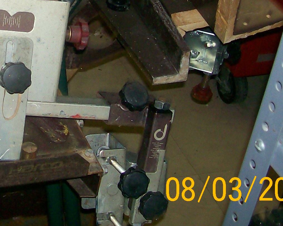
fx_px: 821
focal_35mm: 98
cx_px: -35
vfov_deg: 15.2
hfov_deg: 18.7
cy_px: -34
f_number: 2.7
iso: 80
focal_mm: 6
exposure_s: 1/64
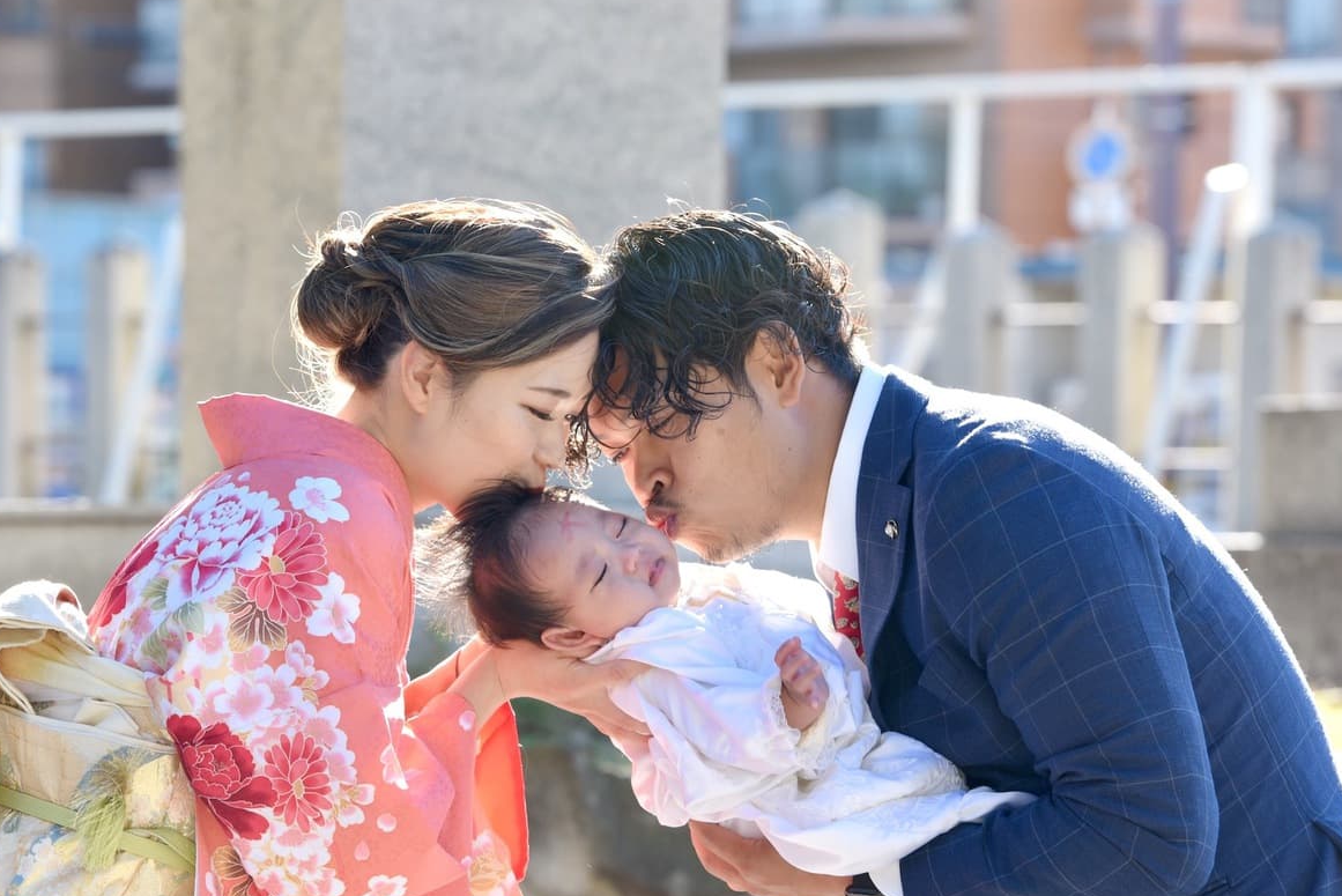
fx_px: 6936
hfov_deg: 11.1
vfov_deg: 7.4
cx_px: 594
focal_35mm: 186
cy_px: 522
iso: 400
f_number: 7.1
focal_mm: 150
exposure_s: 1/250
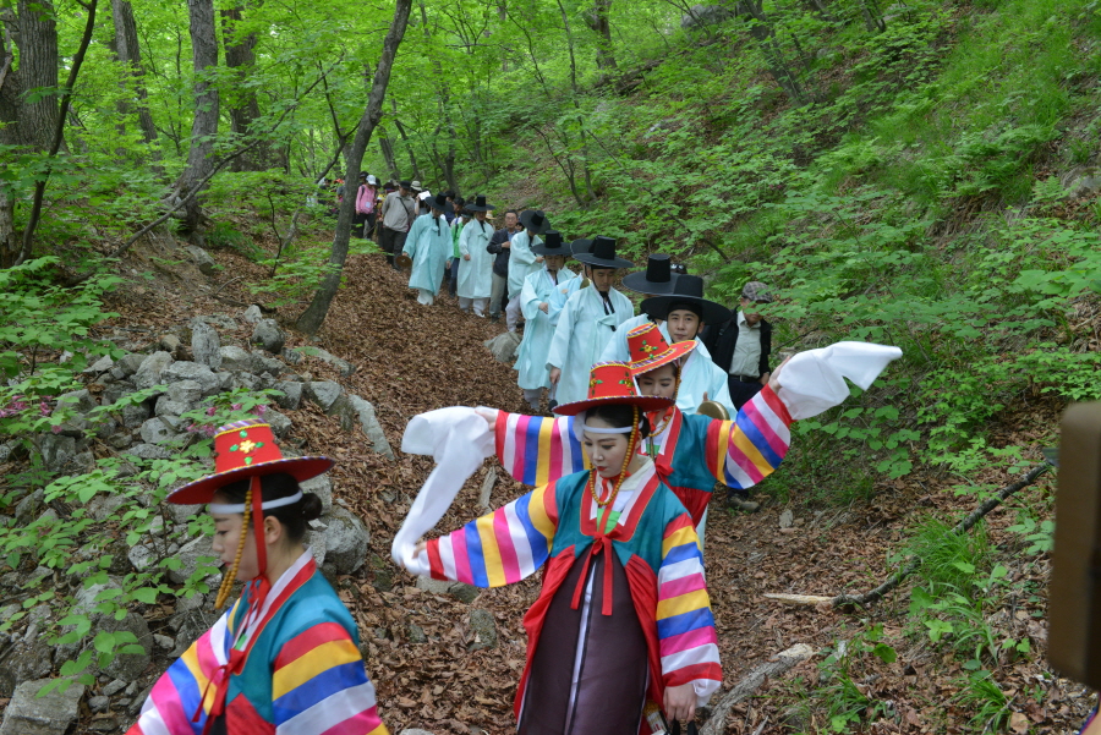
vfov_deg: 41.2
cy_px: 368
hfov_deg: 58.7
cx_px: 550
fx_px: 979
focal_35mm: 32
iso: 1250
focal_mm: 32
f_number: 8
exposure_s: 1/125
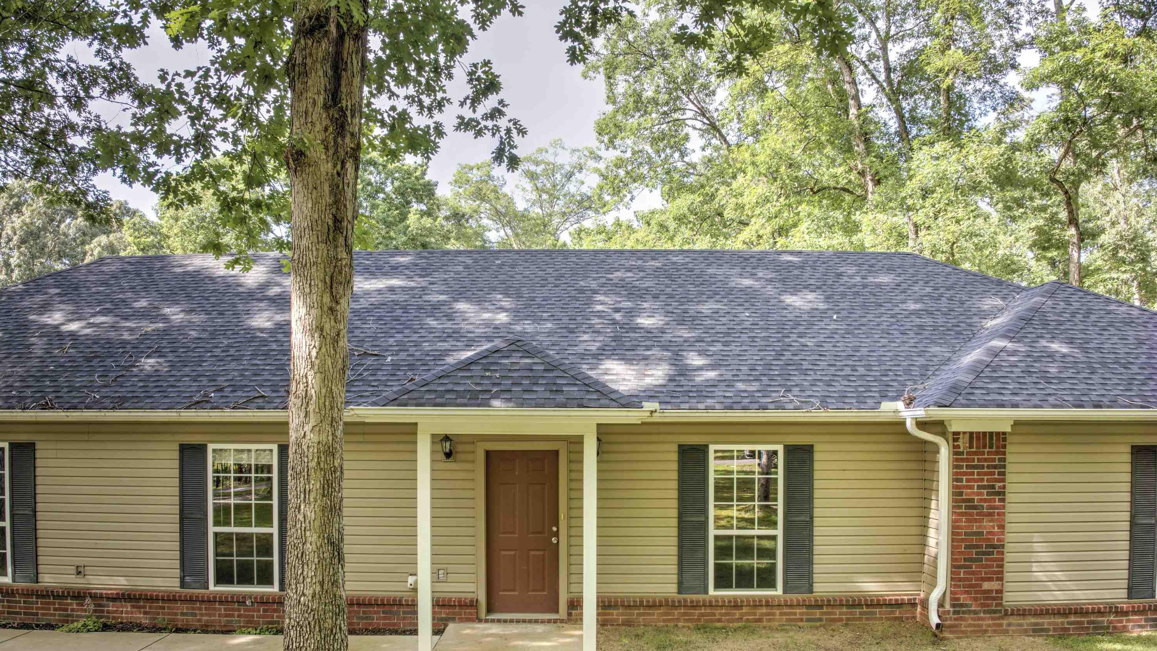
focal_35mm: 27
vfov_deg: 42.3
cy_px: 433
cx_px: 562
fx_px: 828
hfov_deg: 69.8
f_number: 5.6
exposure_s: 1/25
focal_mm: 12.3
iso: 100
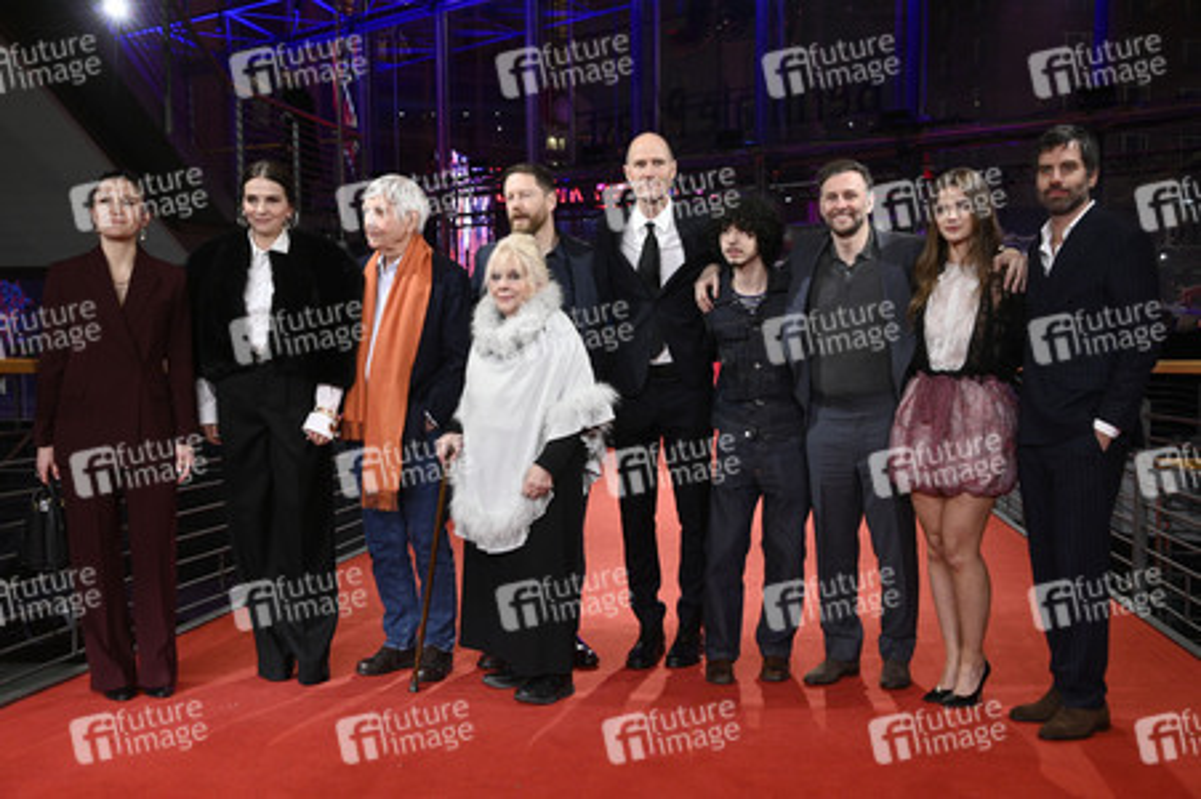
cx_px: 600
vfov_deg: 36.8
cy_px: 400
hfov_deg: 53.2
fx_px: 1200
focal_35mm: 36
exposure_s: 1/250
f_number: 5.6
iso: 4000
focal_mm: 36
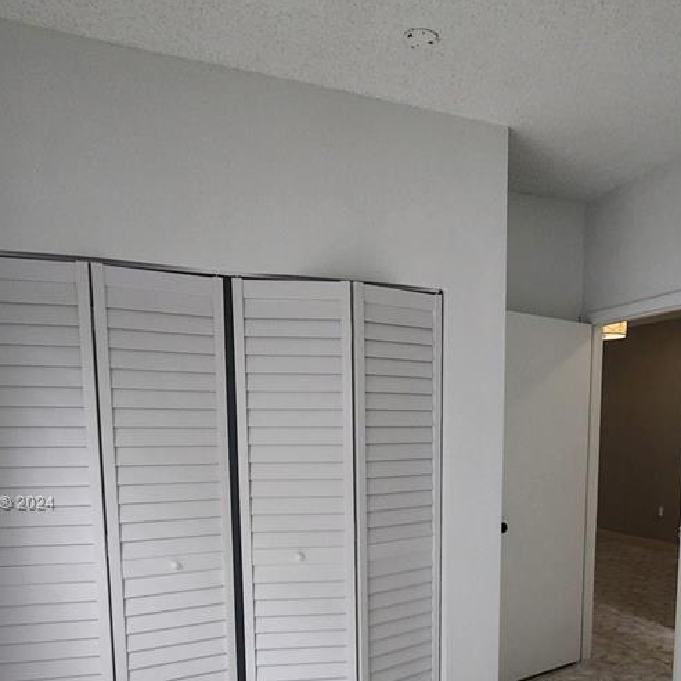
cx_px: 424
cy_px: 504
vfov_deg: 54.8
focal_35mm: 28
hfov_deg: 56.6
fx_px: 623
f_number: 2.2
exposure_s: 1/60
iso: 125
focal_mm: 2.2
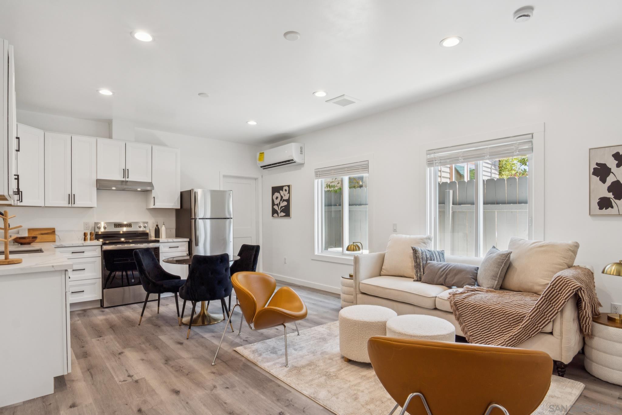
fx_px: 311
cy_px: 208
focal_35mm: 18
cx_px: 311
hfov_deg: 90.0
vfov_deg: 67.4
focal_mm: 12
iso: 100
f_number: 8
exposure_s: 1/25
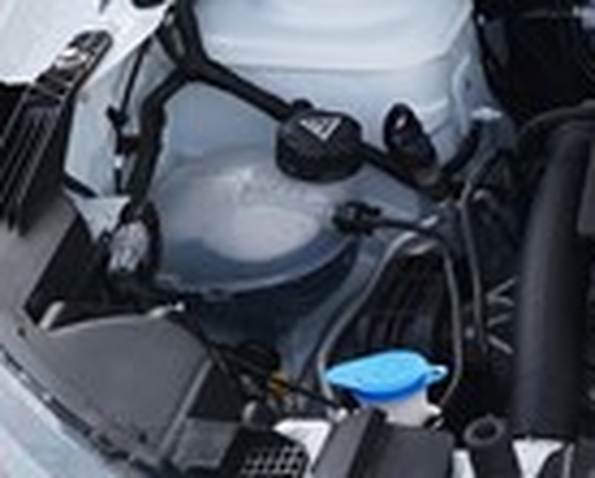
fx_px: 2012
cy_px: 99
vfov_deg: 13.5
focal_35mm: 114
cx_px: 1082
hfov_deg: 14.7
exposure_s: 1/125
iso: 200
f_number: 5
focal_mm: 28
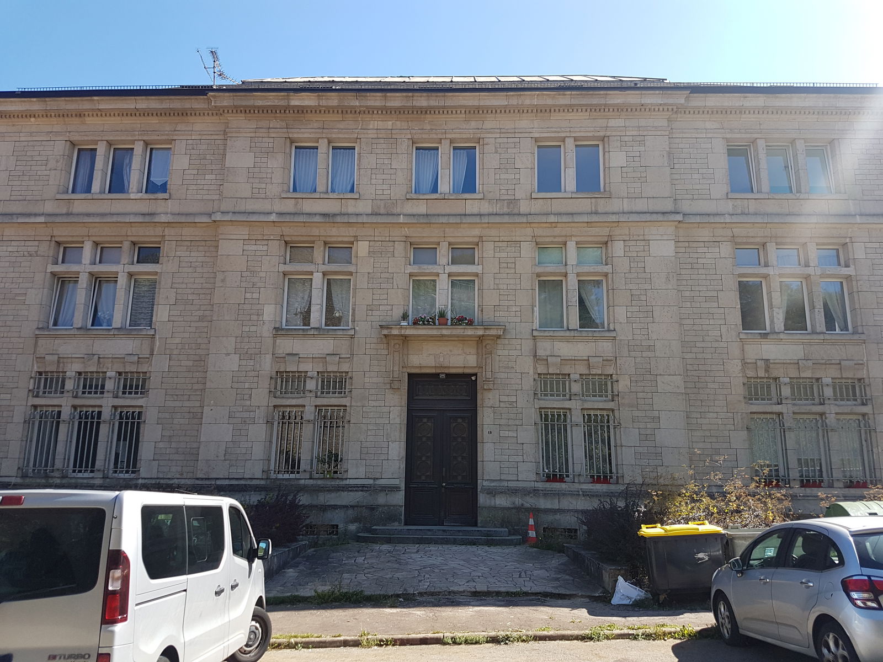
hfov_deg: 67.3
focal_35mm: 26
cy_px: 331
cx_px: 442
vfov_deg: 53.1
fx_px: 663
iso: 40
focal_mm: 4.2
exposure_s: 1/900
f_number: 1.7
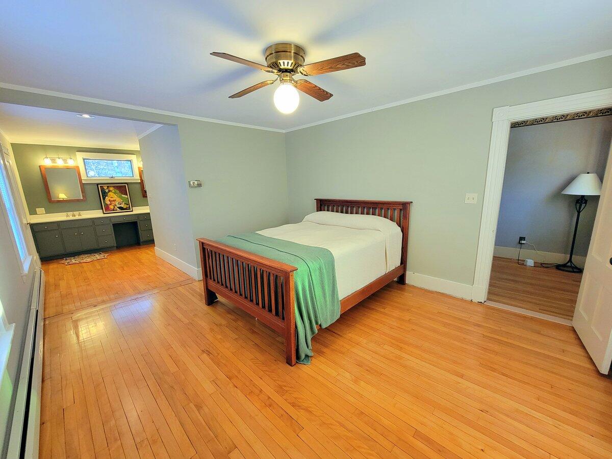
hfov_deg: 106.2
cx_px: 306
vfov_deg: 89.9
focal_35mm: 13
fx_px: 230
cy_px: 230
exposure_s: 1/60
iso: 320
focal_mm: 2.2
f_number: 2.2
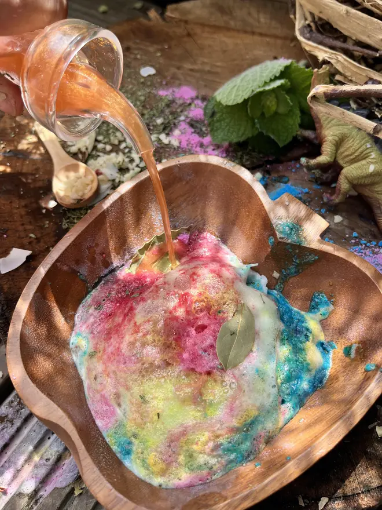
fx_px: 383
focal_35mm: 26
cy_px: 255
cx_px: 191
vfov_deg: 67.3
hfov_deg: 53.1
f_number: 1.6
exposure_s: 1/913
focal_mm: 5.1
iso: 50
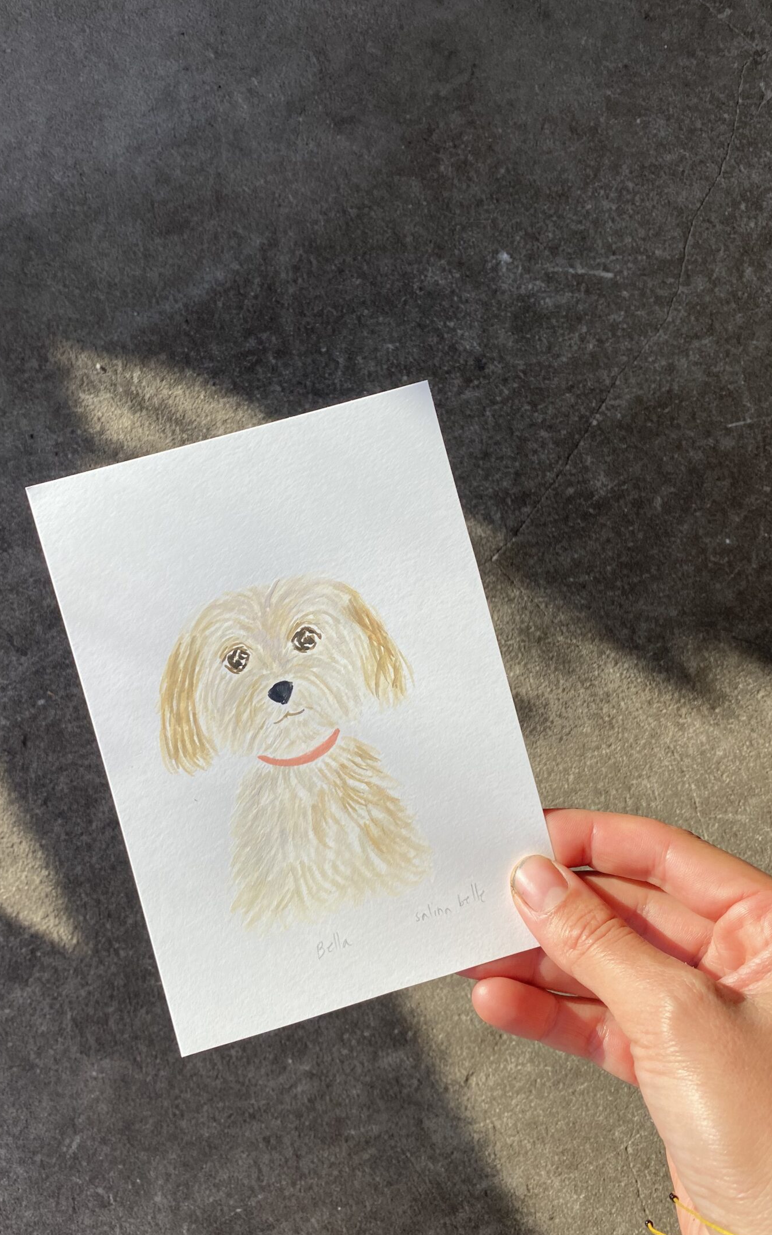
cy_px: 618
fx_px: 1111
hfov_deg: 38.2
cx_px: 326
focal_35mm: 33
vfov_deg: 58.1
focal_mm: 4.25
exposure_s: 1/1727
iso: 32
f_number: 1.8
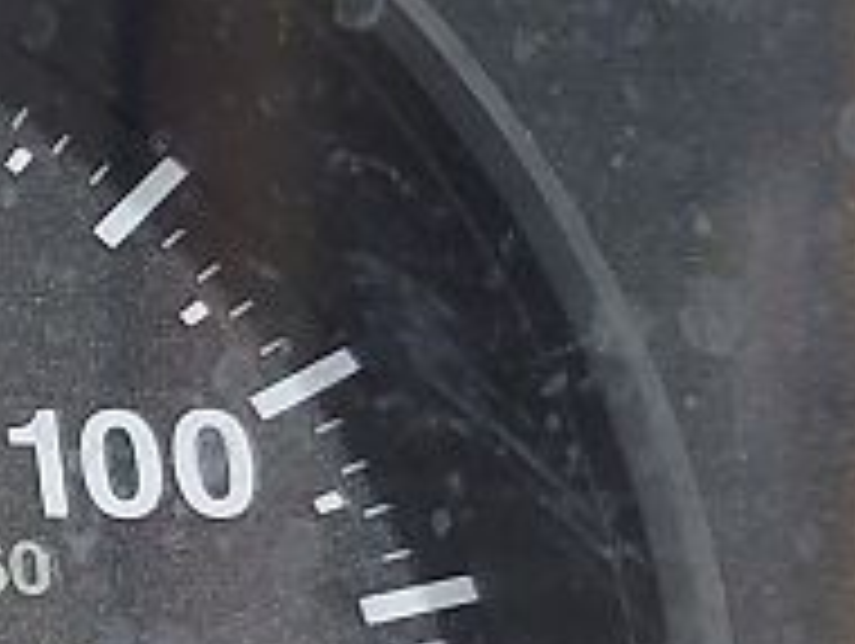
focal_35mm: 175
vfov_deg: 8.4
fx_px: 4328
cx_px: -1100
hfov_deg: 10.0
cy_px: 671
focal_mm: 5.23
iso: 80
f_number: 1.8
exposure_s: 1/50
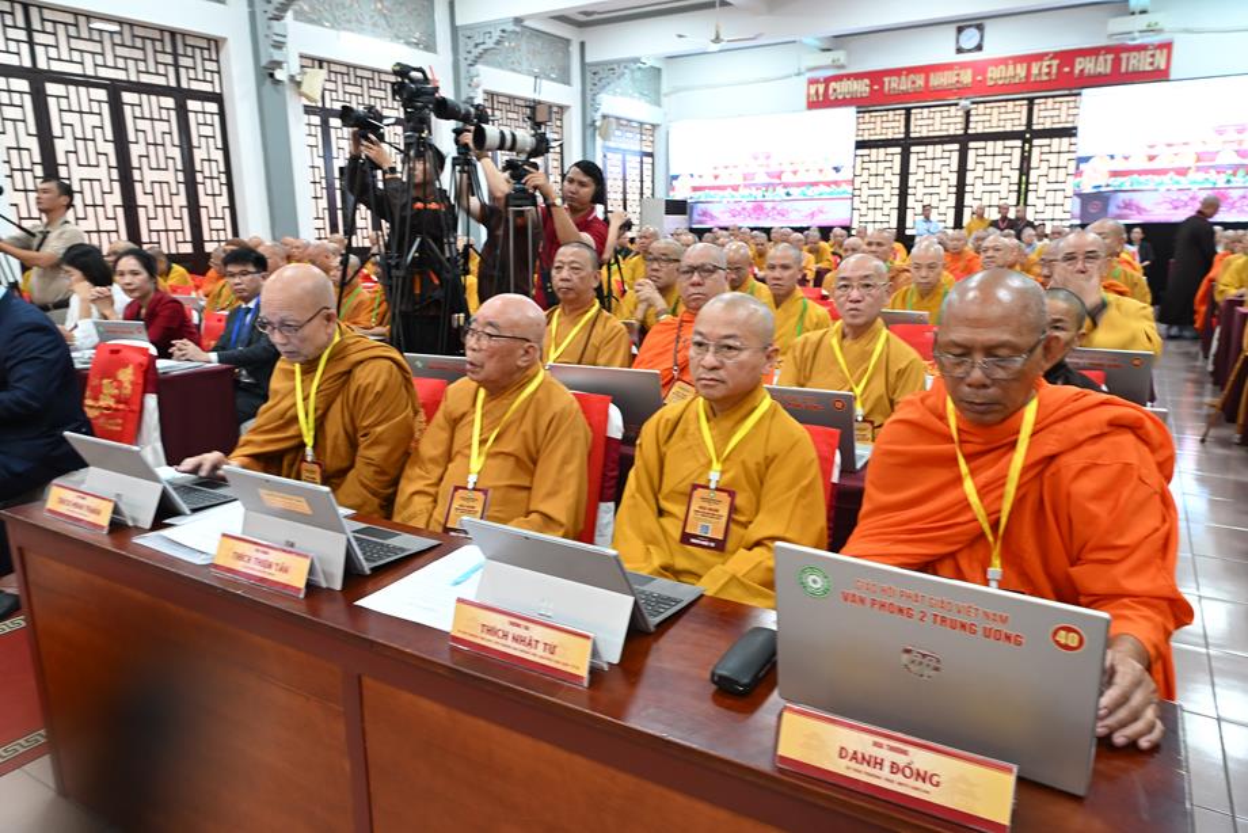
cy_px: 416
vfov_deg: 53.2
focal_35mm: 24
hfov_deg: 73.7
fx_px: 832
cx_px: 624
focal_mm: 24
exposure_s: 1/13
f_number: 9
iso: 1600
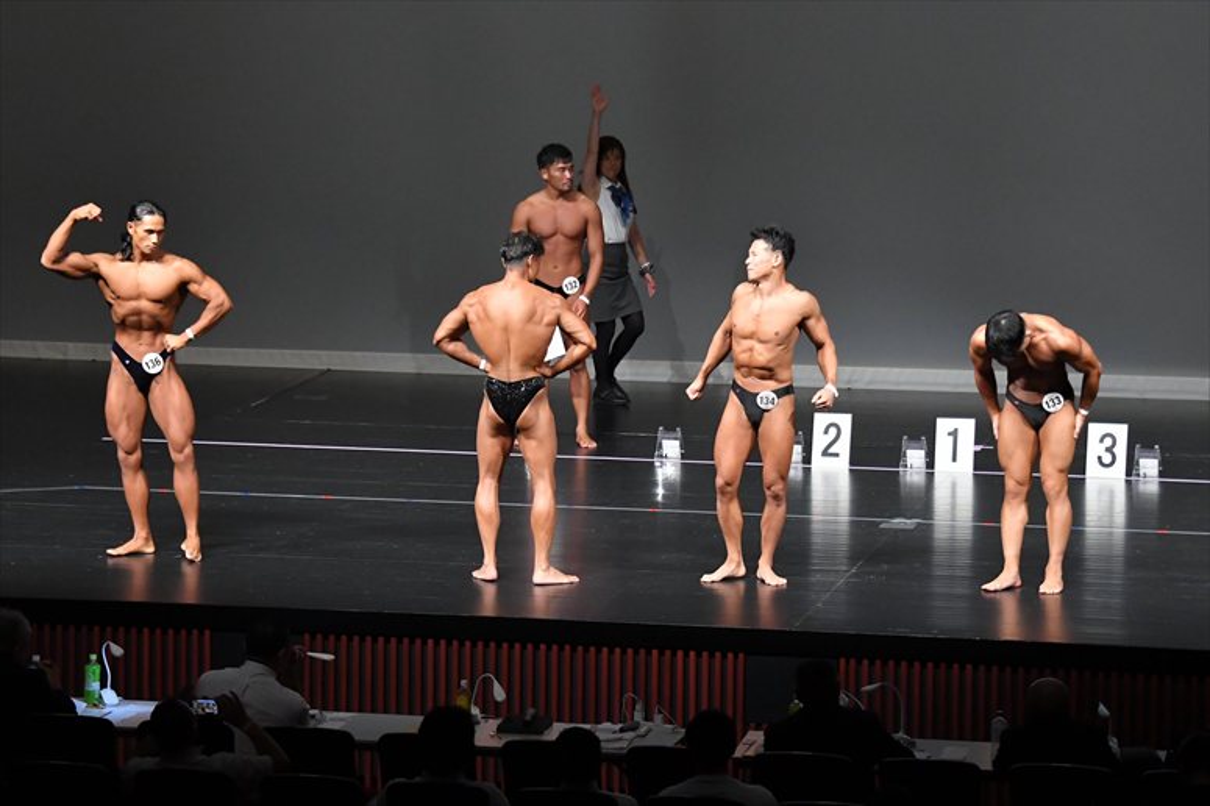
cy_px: 403
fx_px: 5274
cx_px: 605
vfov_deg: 8.7
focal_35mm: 157
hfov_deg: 13.1
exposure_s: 1/400
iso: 5000
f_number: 5.6
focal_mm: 105
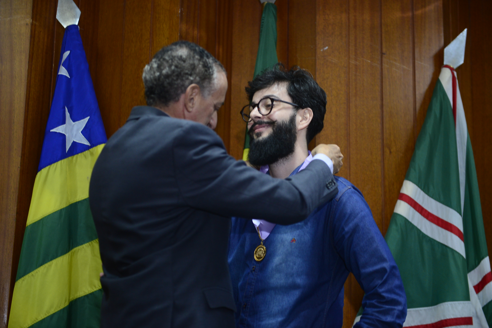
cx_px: 246
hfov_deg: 28.8
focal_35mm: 70
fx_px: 957
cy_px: 164
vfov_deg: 19.5
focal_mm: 70
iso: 1600
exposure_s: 1/125
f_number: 4
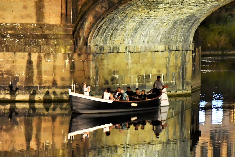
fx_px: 1736
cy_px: 70
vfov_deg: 5.2
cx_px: 94
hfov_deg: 7.7
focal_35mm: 266
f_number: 5.6
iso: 1600
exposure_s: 1/5
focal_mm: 80
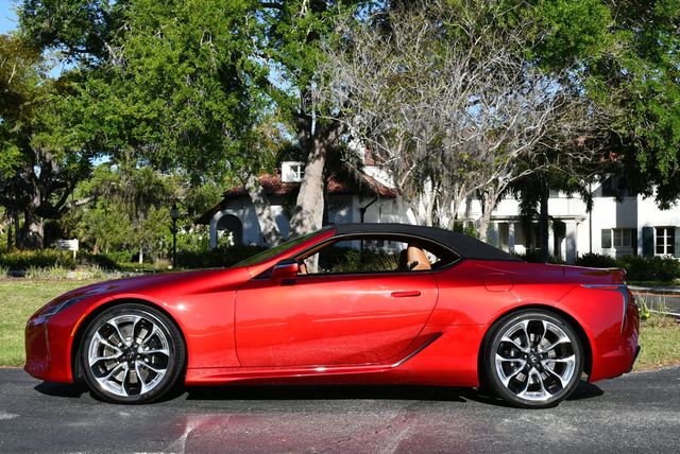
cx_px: 340
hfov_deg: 38.2
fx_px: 983
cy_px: 227
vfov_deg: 26.0
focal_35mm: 52
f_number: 8
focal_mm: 26
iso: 100
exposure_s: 1/250
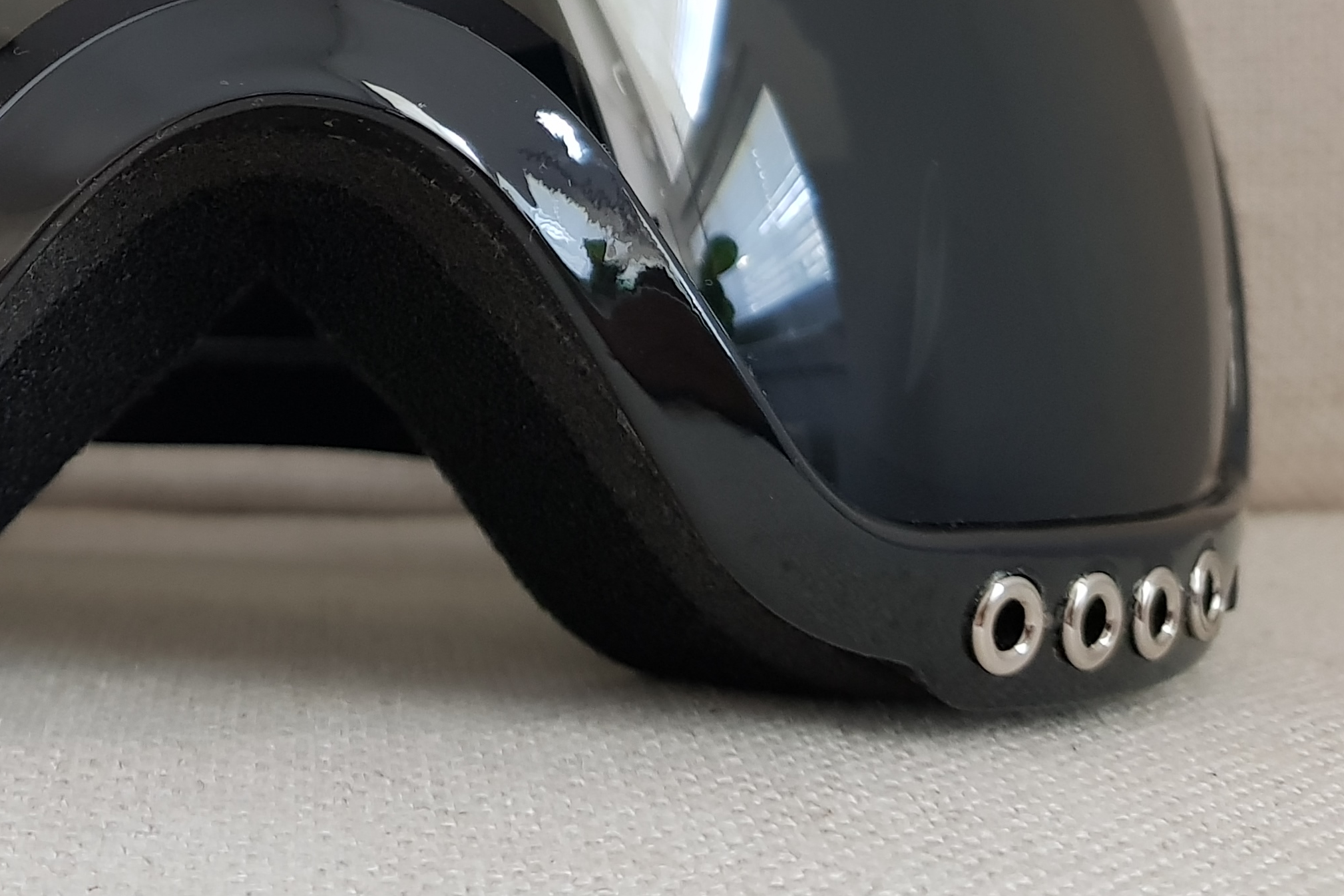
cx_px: 46
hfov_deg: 34.1
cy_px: 45
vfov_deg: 24.2
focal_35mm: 54
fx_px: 2016
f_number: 1.7
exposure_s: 1/33
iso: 200
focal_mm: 4.2
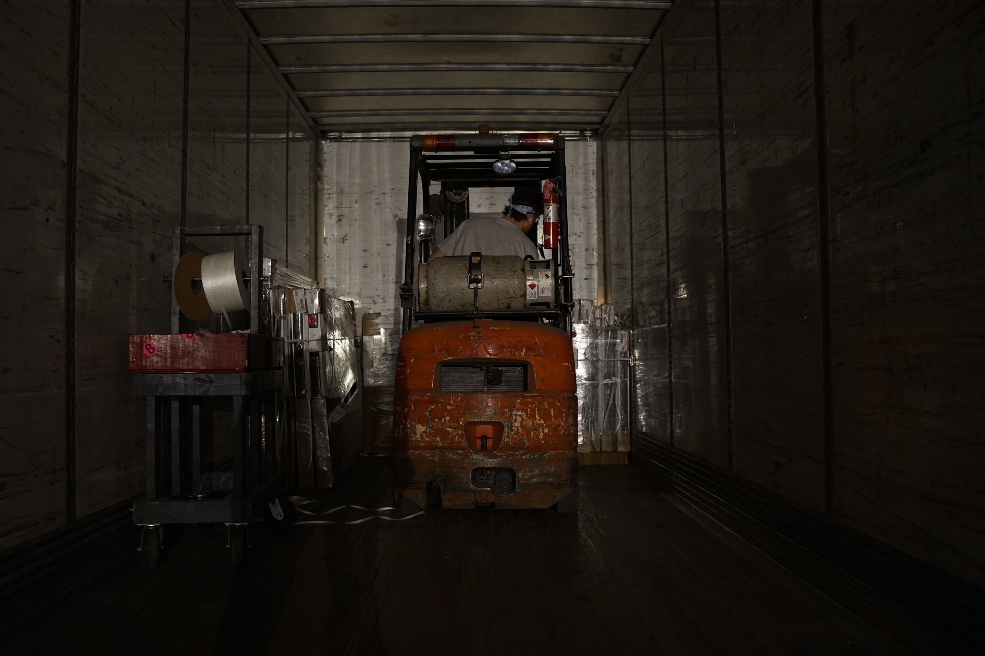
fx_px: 957
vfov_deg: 37.8
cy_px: 328
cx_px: 492
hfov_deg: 54.4
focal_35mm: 35
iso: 1000
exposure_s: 1/50
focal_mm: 35
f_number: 2.8
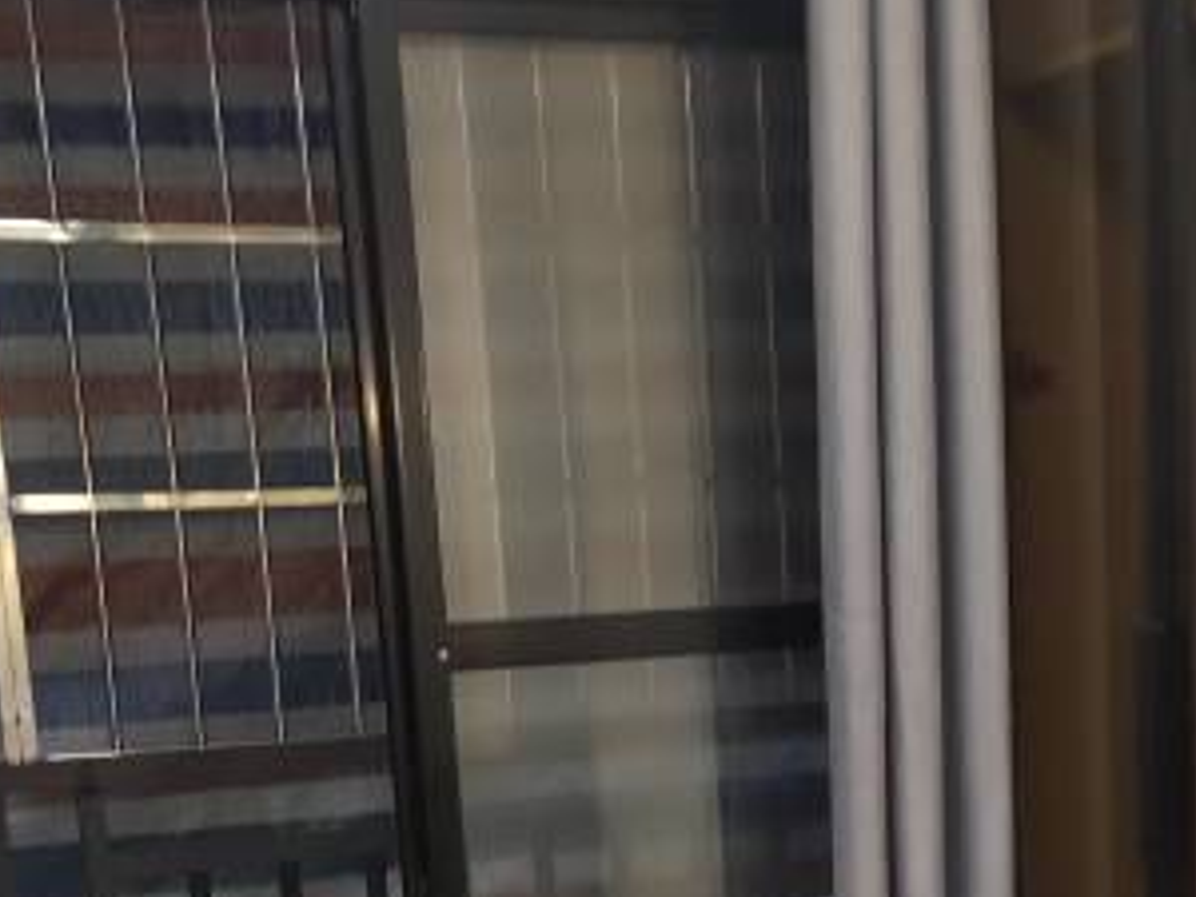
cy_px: 1100
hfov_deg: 24.3
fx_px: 2764
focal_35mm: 80
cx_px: 781
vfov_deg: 17.5
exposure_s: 1/50
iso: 221
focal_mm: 4.35
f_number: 1.8
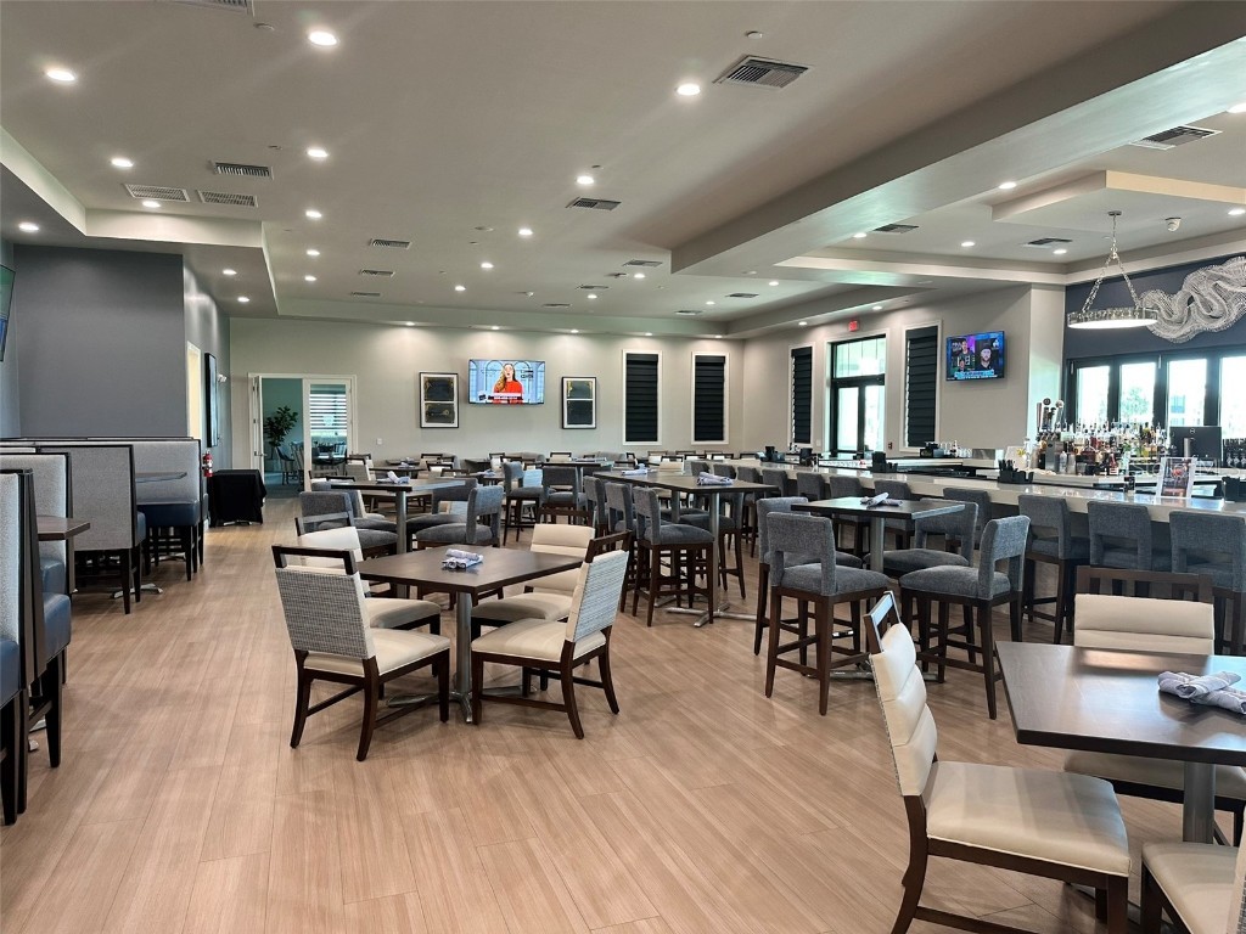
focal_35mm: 24
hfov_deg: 71.6
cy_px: 467
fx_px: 864
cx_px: 623
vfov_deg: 56.8
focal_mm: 6.86
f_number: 1.78
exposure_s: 1/60
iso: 125
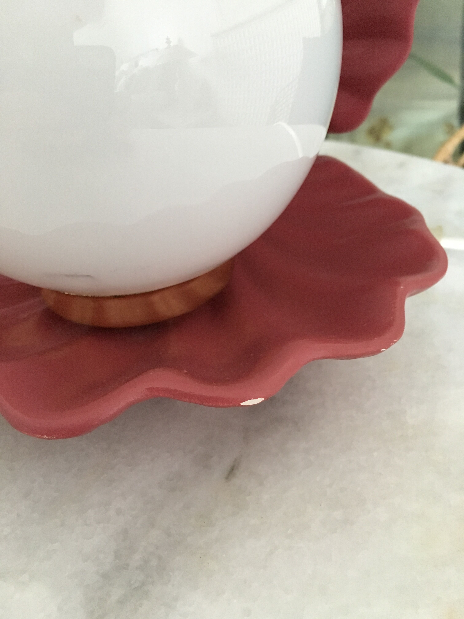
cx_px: 232
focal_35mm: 29
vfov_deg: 61.7
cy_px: 310
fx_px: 518
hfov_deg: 48.2
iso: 200
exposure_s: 1/17
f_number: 2.2
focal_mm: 4.15
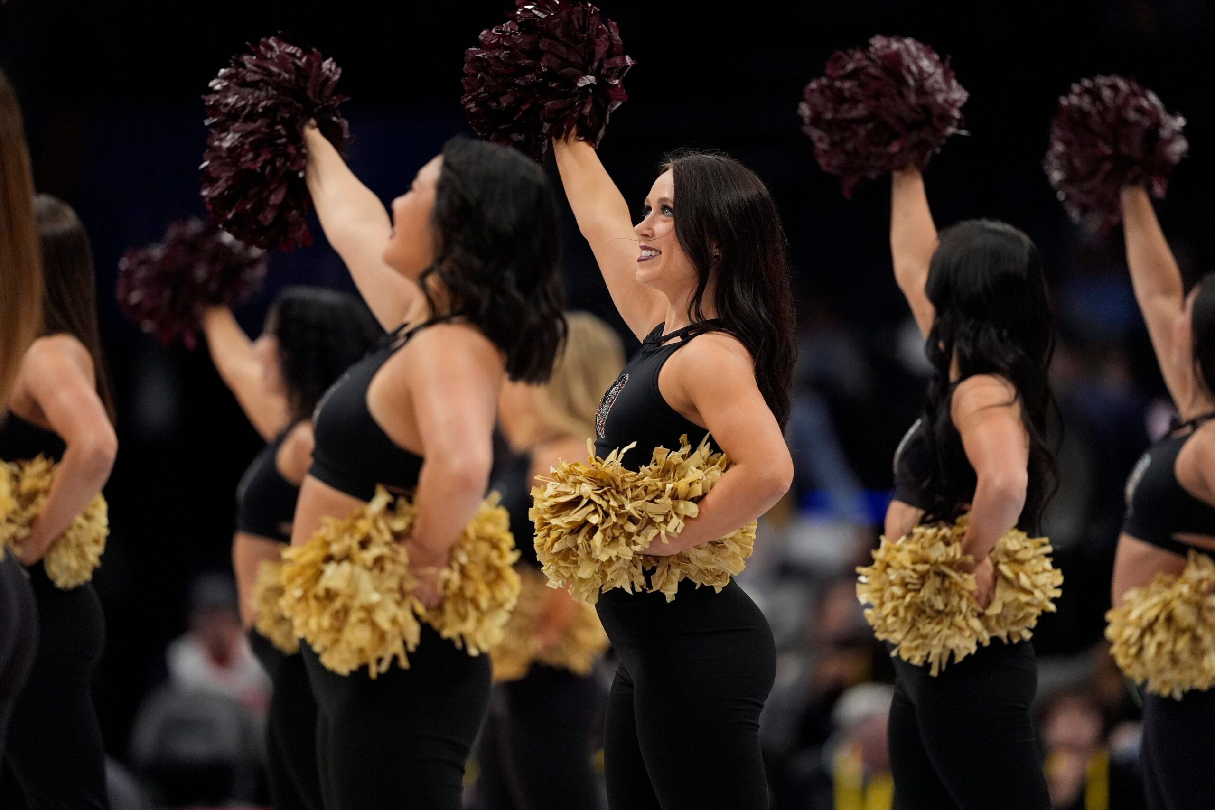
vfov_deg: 4.6
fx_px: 10125
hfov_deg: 6.9
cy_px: 405
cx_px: 608
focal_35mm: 300
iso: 4000
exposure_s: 1/2000
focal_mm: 300
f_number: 2.8
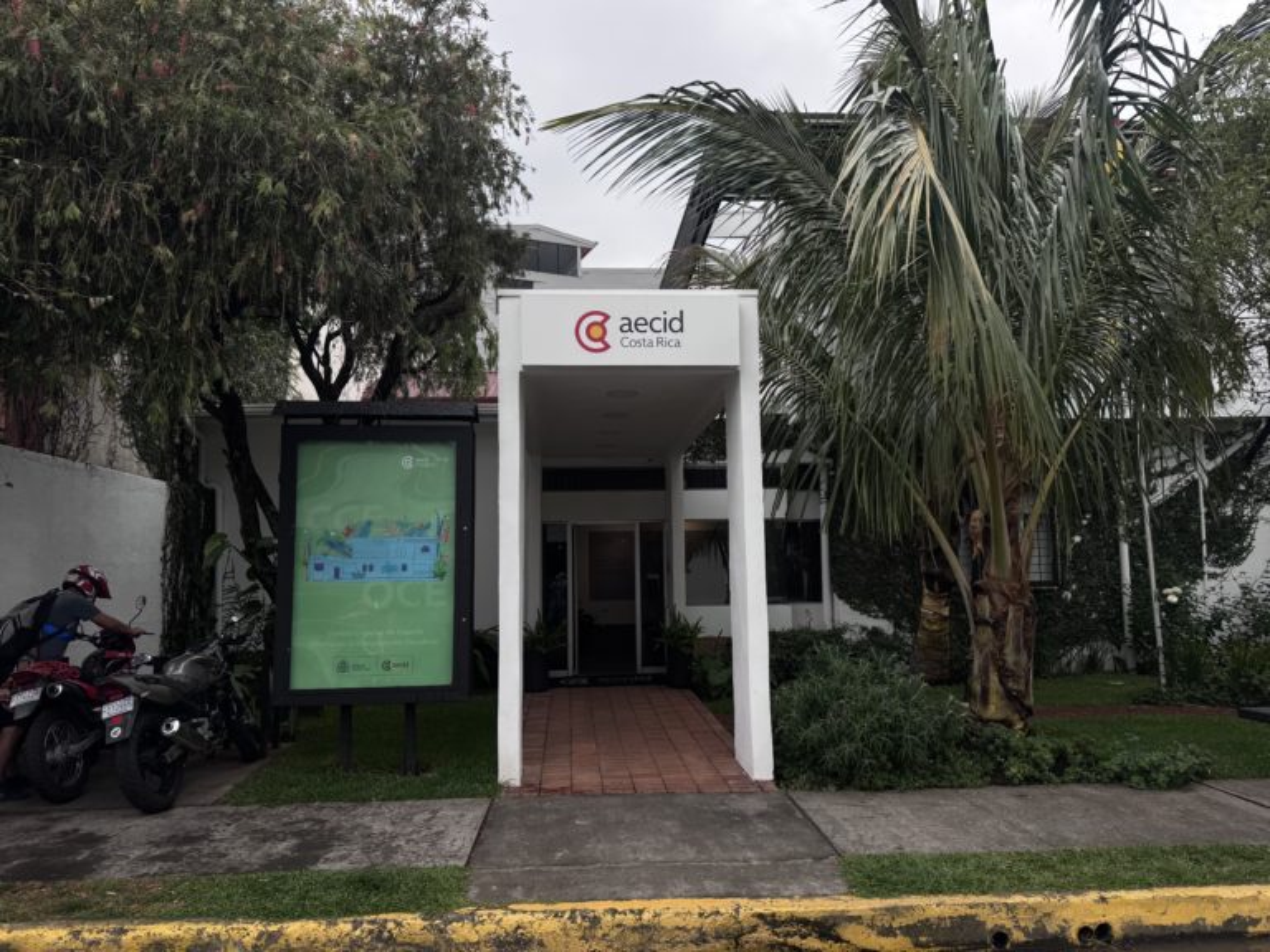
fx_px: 881
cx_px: 635
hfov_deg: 71.6
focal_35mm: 24
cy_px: 476
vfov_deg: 56.8
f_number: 1.78
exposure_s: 1/1767
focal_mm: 6.76
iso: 80
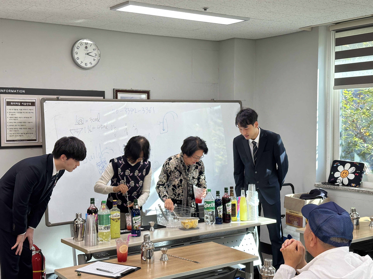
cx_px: 186
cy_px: 140
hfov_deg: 39.7
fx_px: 517
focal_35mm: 48
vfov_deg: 30.3
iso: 64
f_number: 1.78
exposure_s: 1/120
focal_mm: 6.86
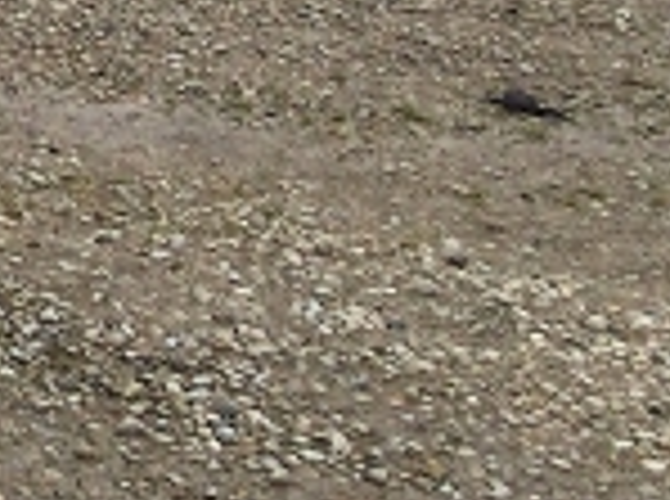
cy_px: -509
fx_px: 3225
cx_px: -1102
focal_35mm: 167
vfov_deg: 8.4
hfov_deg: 9.9
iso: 25
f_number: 2.4
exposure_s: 1/599
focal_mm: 3.3
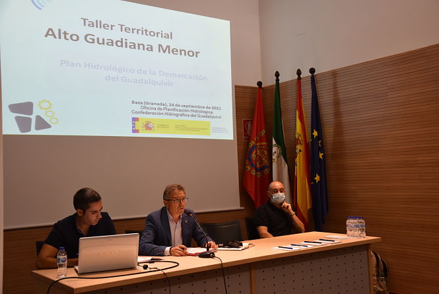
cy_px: 147
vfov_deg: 32.0
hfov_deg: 46.4
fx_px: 513
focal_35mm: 42
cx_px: 220
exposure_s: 1/100
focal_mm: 28
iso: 800
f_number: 5
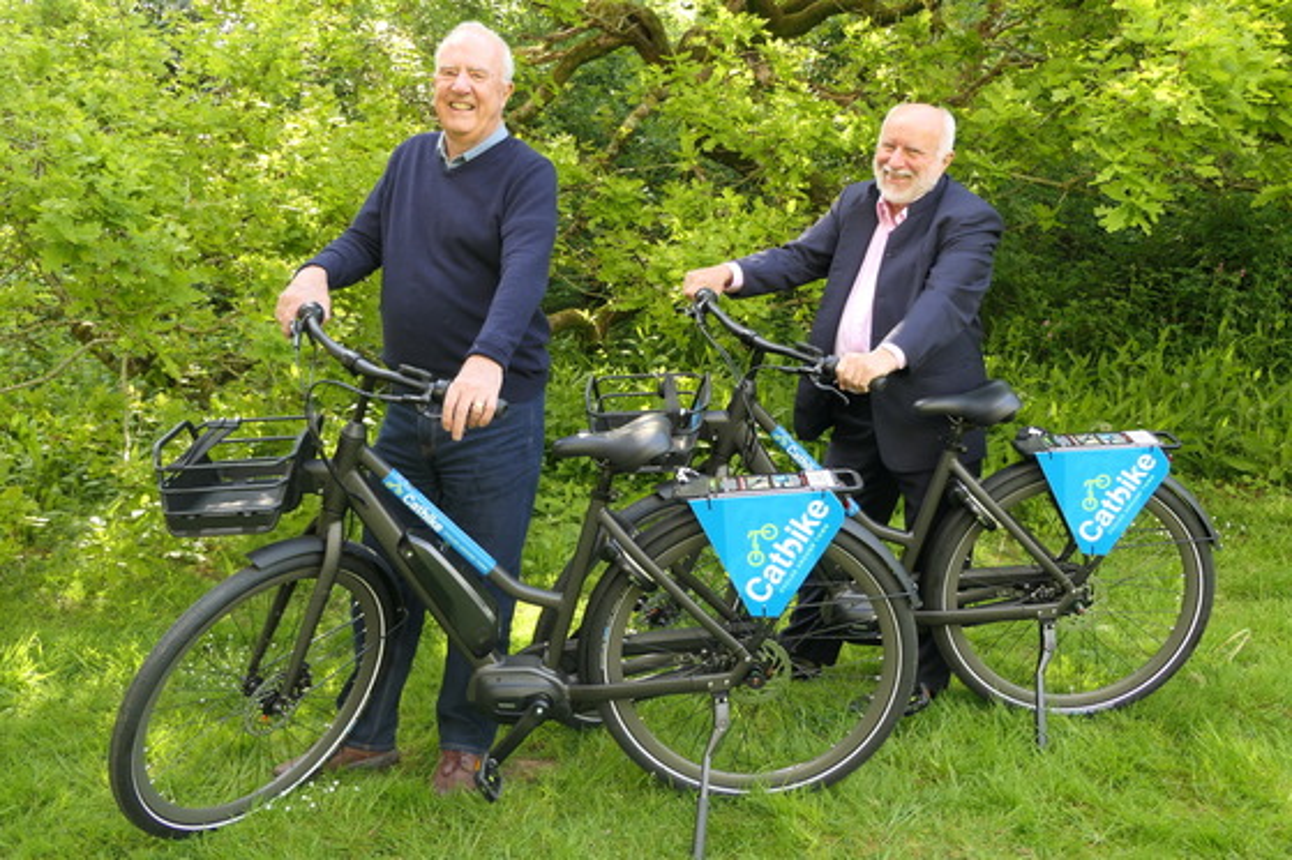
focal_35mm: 31
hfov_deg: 60.3
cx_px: 646
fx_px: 1112
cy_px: 430
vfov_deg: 42.3
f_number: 3.1
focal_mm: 11.5
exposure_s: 1/80
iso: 160
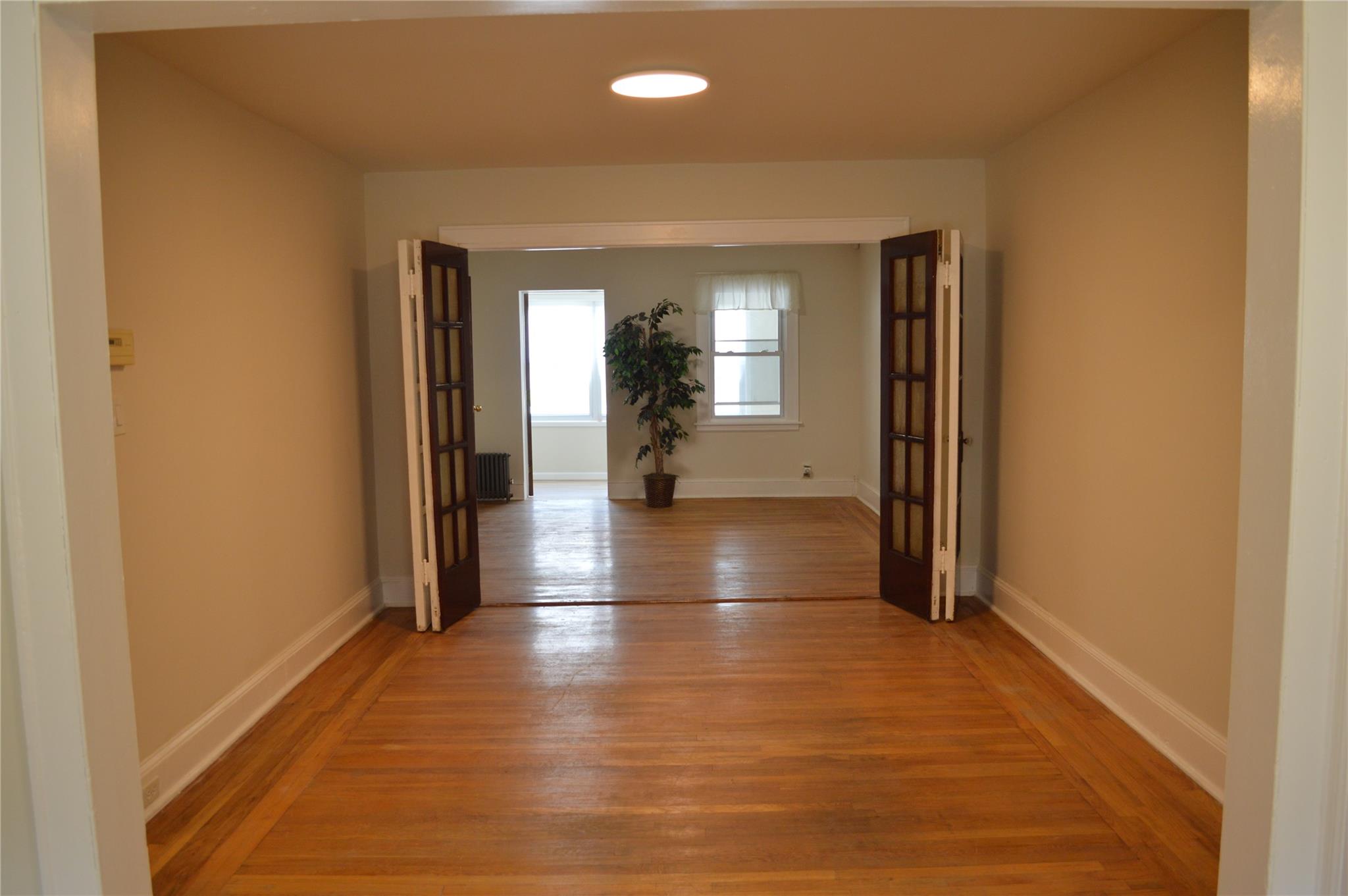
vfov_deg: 47.8
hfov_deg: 67.4
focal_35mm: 27
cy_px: 448
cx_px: 674
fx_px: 1010
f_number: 3.5
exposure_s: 1/50
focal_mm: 18
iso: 400
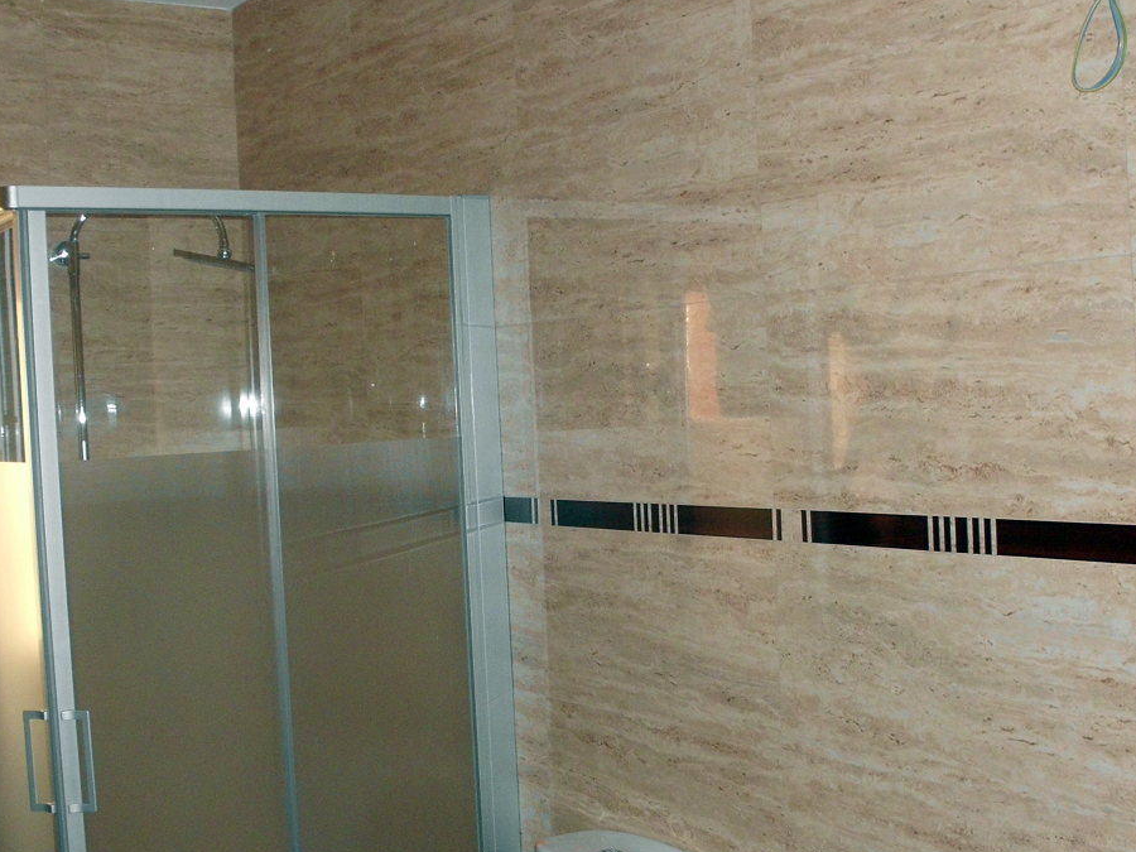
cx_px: 549
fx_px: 1575
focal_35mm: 48
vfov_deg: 30.2
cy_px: 495
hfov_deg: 39.7
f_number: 2.9
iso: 200
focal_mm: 6.3
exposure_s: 1/60
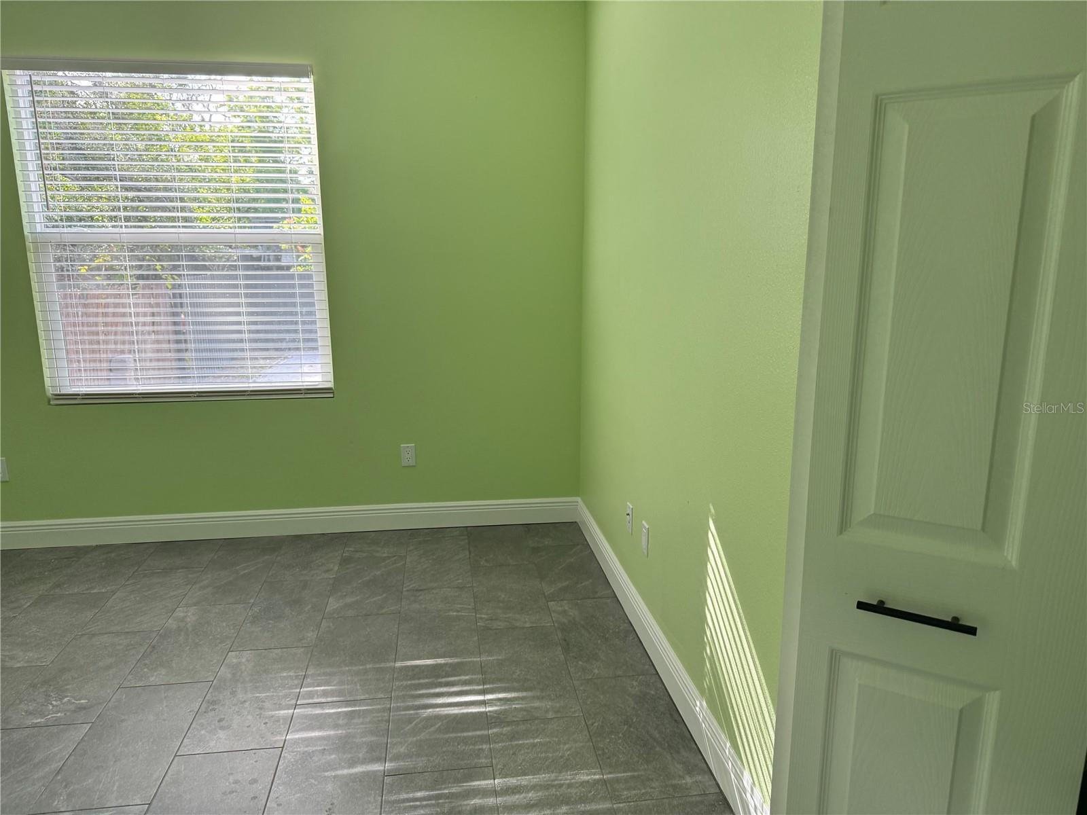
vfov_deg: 56.8
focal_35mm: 24
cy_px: 408
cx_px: 544
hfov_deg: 71.6
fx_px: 754
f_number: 1.78
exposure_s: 1/129
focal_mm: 6.76
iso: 125
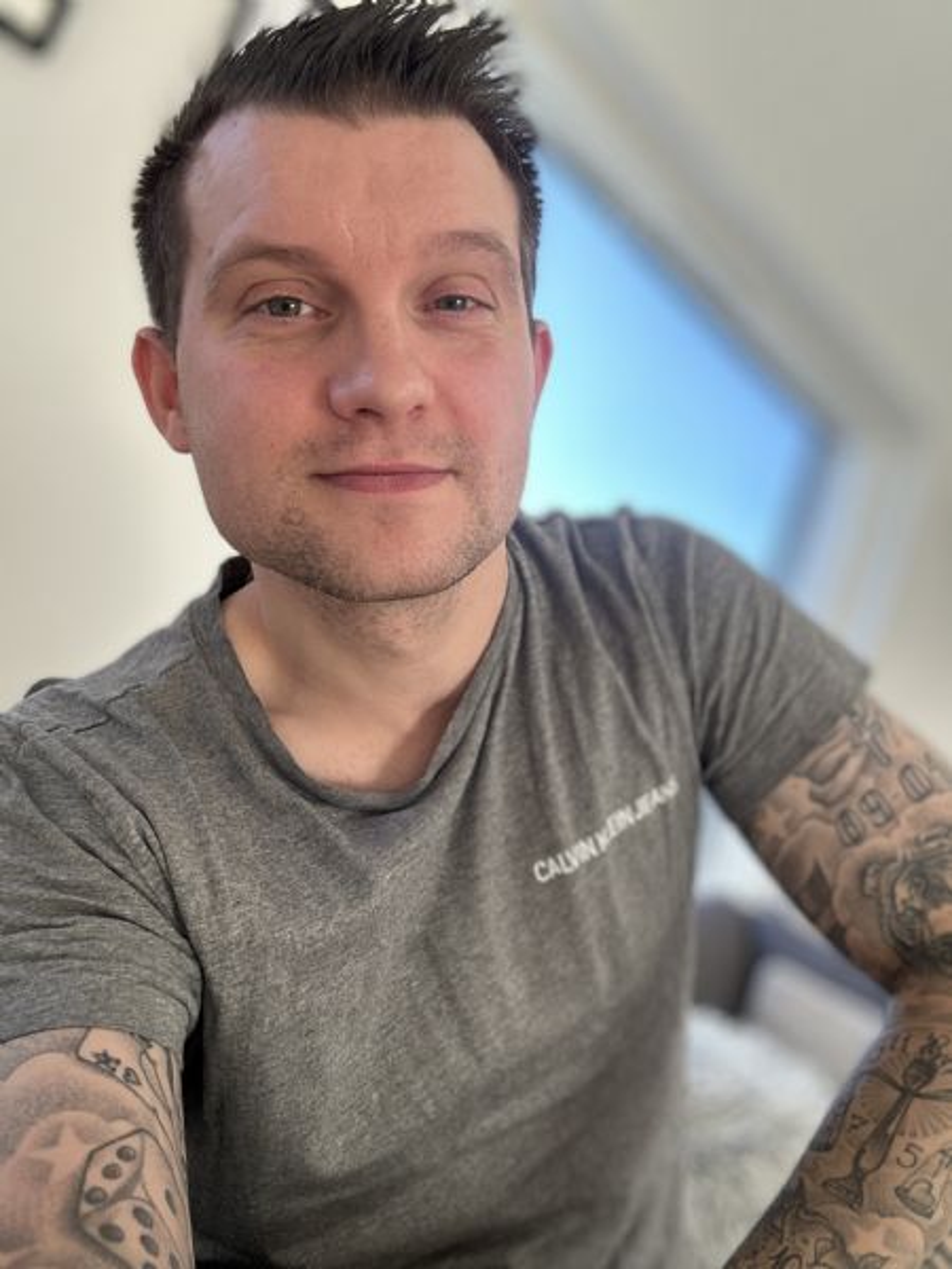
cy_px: 634
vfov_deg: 60.0
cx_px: 476
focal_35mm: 30
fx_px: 1100
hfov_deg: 46.8
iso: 40
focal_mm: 2.69
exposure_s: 1/121
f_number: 1.9
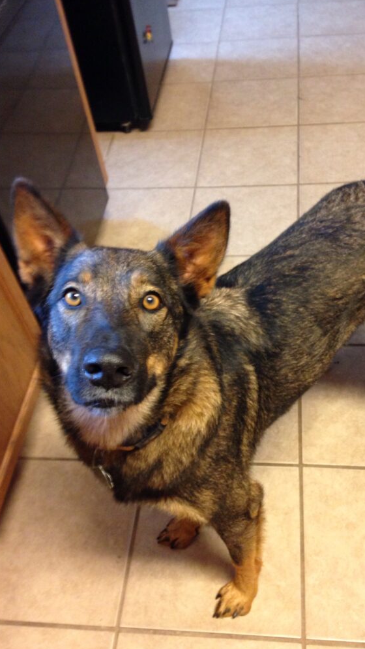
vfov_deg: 54.0
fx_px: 636
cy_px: 327
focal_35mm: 37
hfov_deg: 31.9
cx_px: 221
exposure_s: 1/20
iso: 250
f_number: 2.4
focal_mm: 4.12
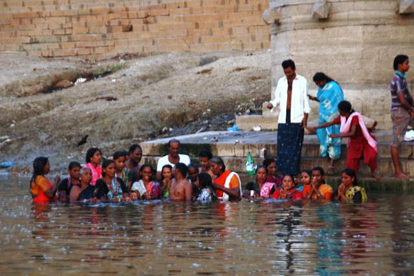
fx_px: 1759
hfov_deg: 13.4
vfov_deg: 9.0
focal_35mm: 153
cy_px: 138
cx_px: 207
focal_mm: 102
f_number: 6
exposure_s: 1/80
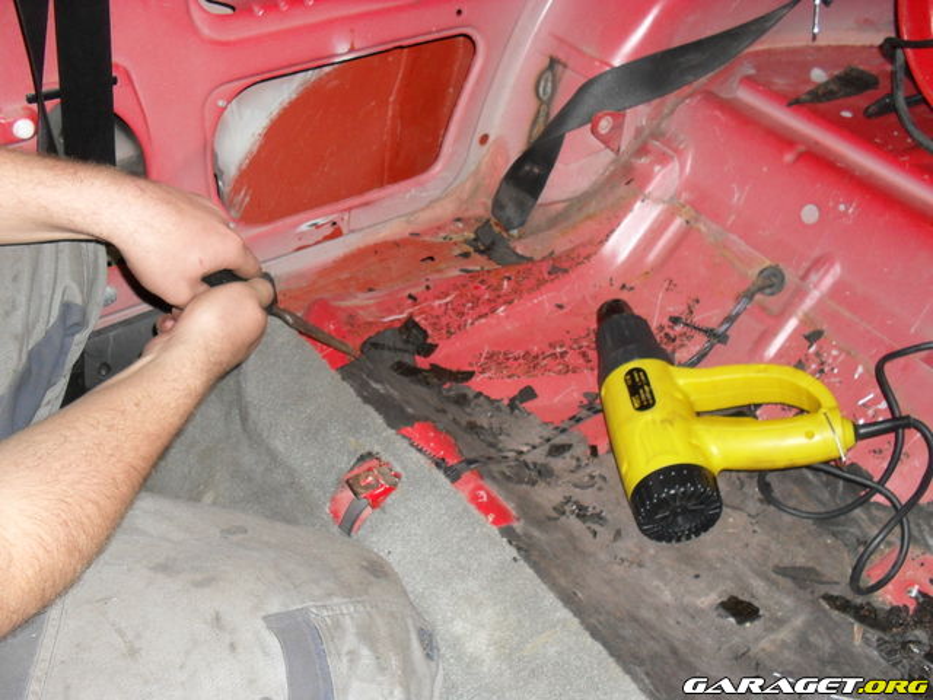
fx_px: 943
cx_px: 466
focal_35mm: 35
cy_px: 350
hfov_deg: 52.6
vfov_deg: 40.7
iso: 200
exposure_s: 1/45
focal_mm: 6.3
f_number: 3.2
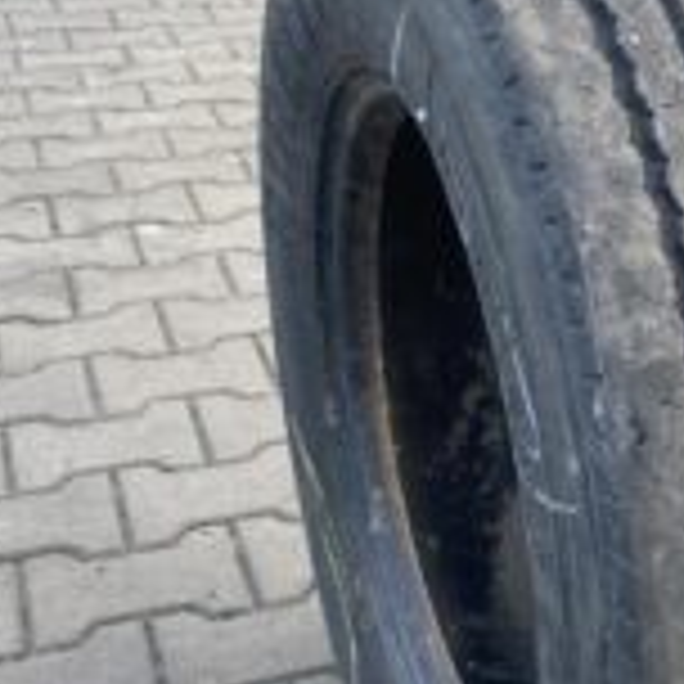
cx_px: 716
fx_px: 1453
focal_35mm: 65
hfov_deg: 25.0
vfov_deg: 26.4
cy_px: 416
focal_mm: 4.25
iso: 50
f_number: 1.8
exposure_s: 1/122
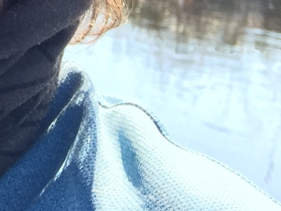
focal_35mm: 121
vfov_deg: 11.3
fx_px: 982
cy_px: -183
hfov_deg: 13.9
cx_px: -275
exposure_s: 1/299
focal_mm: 4.15
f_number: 2.2
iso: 32
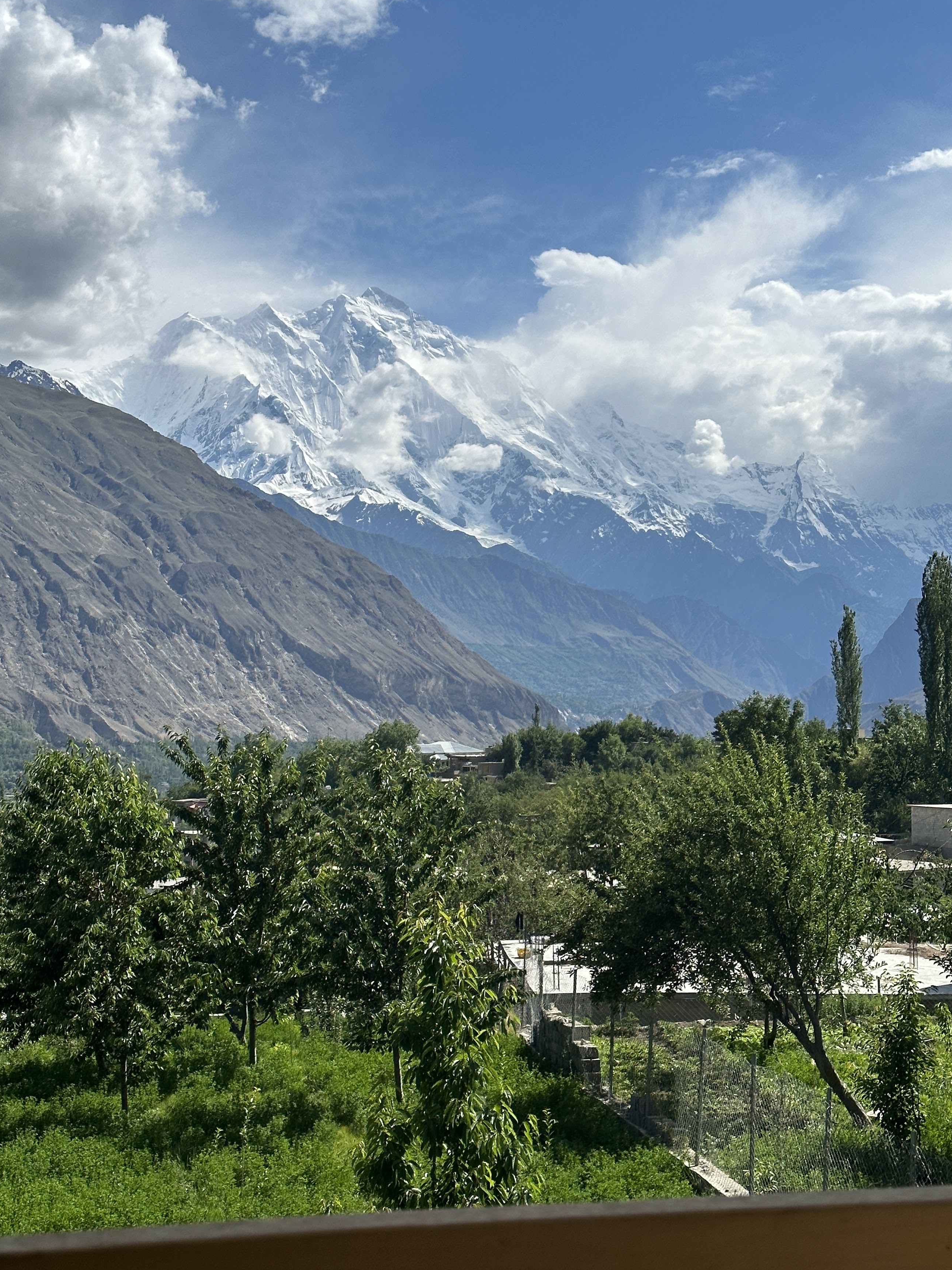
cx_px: 471
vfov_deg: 34.3
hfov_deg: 26.1
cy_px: 589
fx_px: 2053
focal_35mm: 56
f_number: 1.78
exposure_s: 1/8197
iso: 64
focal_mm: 6.86
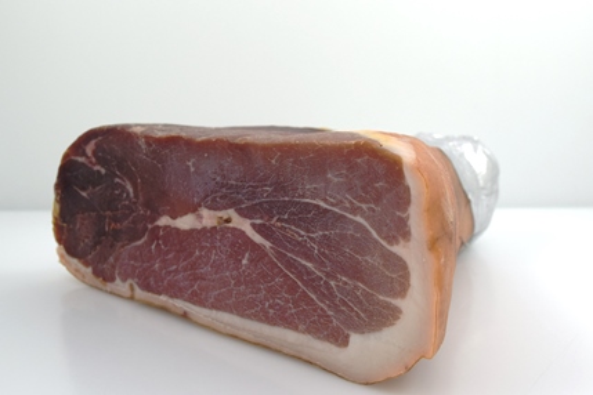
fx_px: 593
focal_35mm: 36
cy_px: 198
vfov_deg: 36.9
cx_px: 296
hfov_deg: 53.1
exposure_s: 1/125
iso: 280
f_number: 5.6
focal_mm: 24
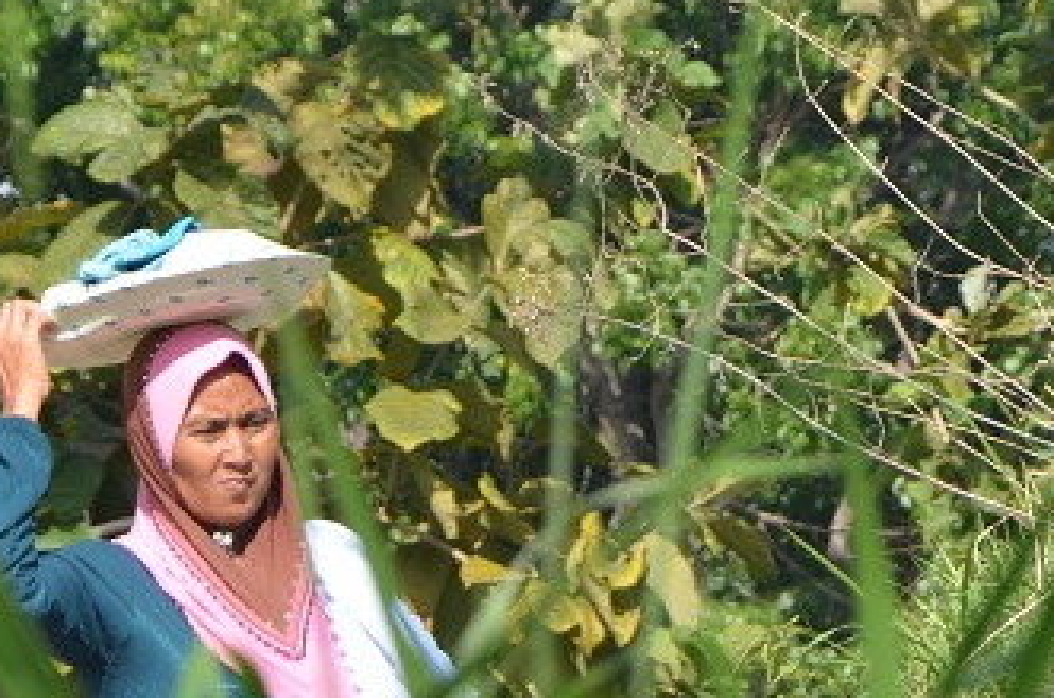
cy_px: 300
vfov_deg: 2.8
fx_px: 14240
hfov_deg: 4.2
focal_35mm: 488
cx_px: 790
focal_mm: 105
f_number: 7.1
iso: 100
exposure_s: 1/200
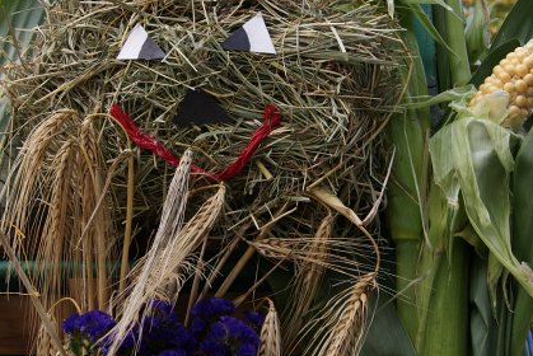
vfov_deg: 24.5
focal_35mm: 55
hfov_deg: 36.2
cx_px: 235
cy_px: 102
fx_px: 815
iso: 100
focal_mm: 24
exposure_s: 1/50
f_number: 6.3
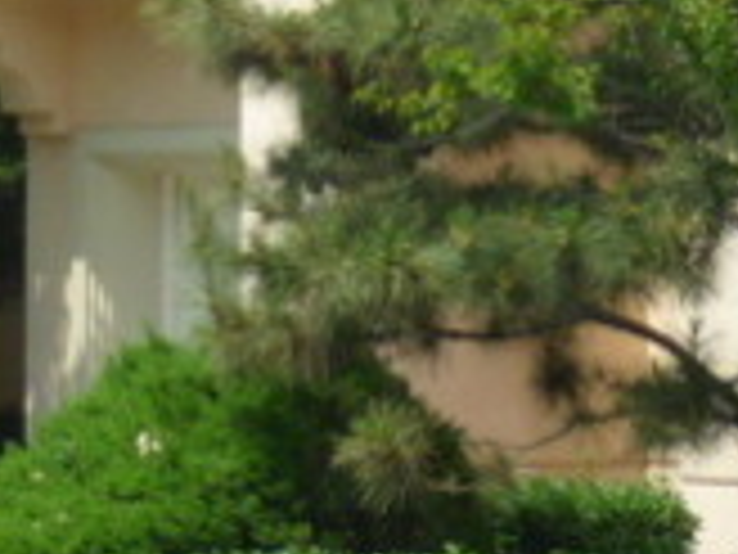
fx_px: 5842
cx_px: 666
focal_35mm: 274
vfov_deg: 5.4
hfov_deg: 7.2
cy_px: -311
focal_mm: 6.4
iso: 80
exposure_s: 1/800
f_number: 3
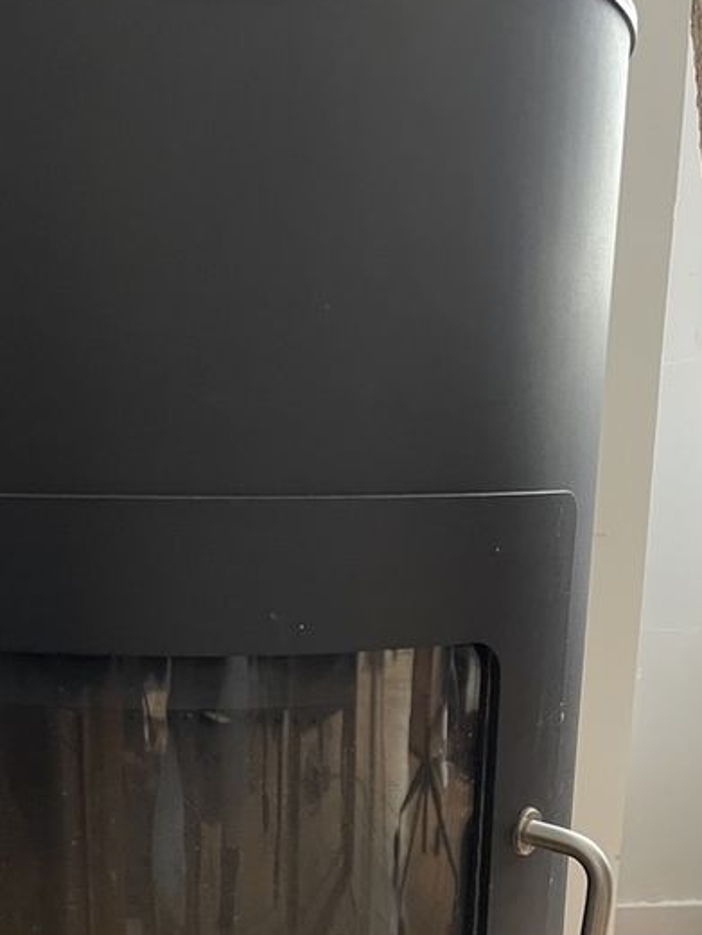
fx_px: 1297
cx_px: 271
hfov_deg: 30.2
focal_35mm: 48
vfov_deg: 37.1
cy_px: 845
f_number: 1.6
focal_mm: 5.1
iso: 640
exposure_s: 1/30
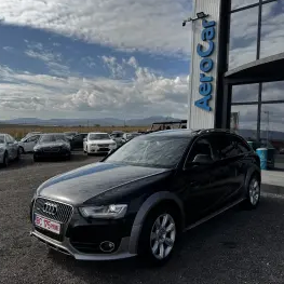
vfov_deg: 55.6
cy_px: 140
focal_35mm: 29
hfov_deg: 55.5
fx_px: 269
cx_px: 126
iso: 80
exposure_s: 1/7937
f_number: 1.78
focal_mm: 6.76
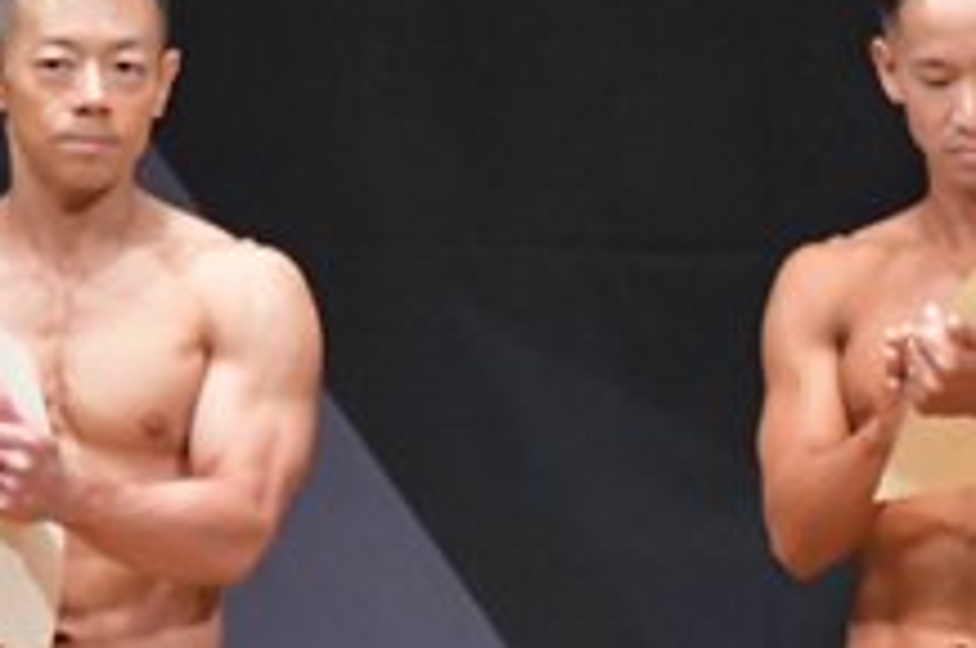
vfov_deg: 1.4
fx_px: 26150
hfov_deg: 2.1
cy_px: 810
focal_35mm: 966
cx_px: 1356
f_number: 5.6
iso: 8000
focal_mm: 180
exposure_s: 1/400
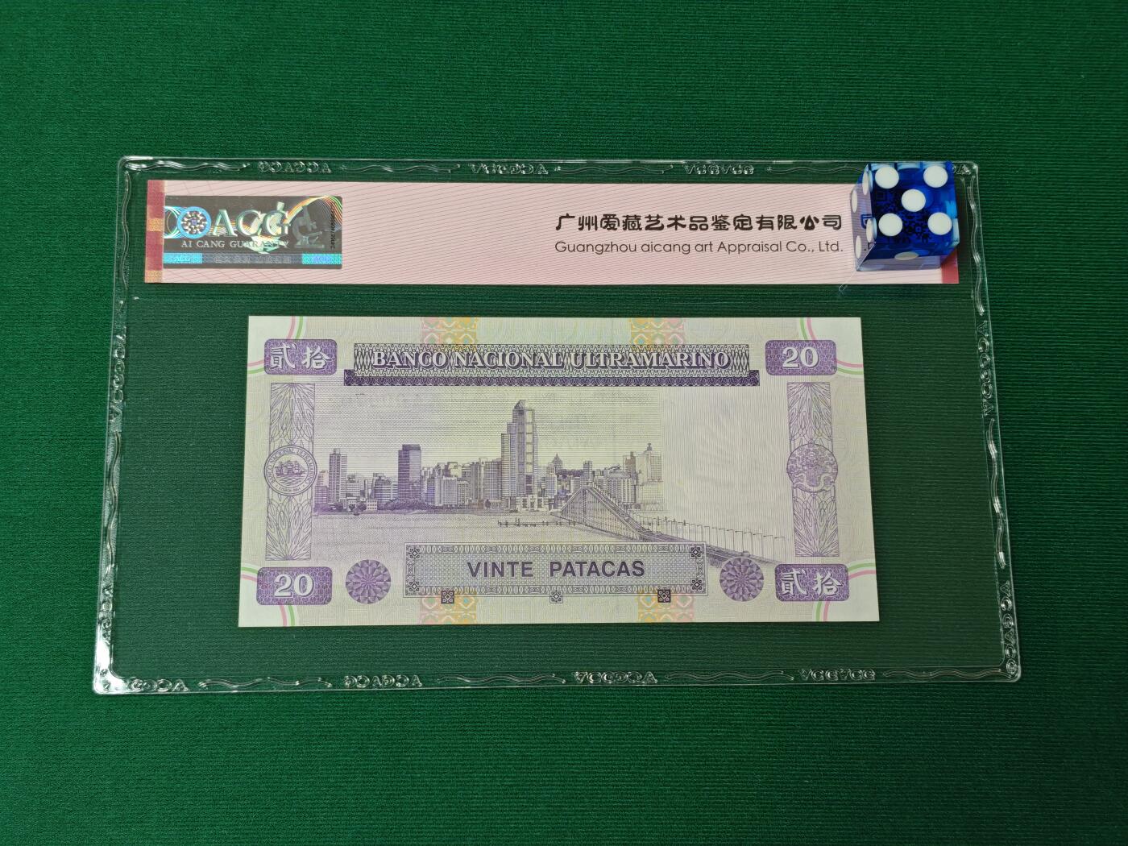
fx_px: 1629
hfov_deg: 38.2
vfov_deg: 29.1
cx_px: 564
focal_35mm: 50
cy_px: 423
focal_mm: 5.85
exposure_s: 1/100
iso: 200
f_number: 1.63
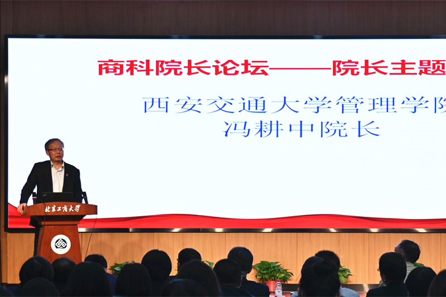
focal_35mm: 50
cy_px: 148
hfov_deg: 39.6
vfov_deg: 27.0
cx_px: 223
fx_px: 619
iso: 100
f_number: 4
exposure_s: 1/60
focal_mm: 50
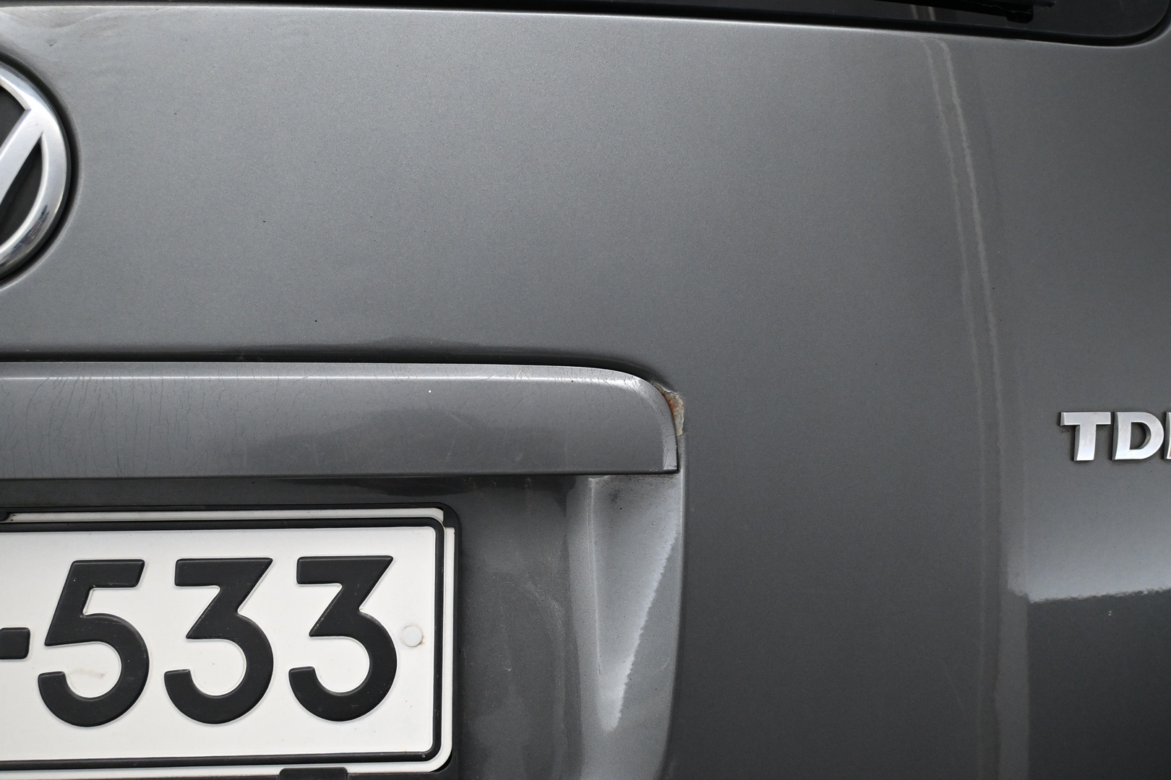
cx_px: 586
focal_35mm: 31
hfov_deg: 60.7
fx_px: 1000
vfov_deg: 42.6
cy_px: 390
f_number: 3.8
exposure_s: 1/125
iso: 1600
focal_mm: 20.5
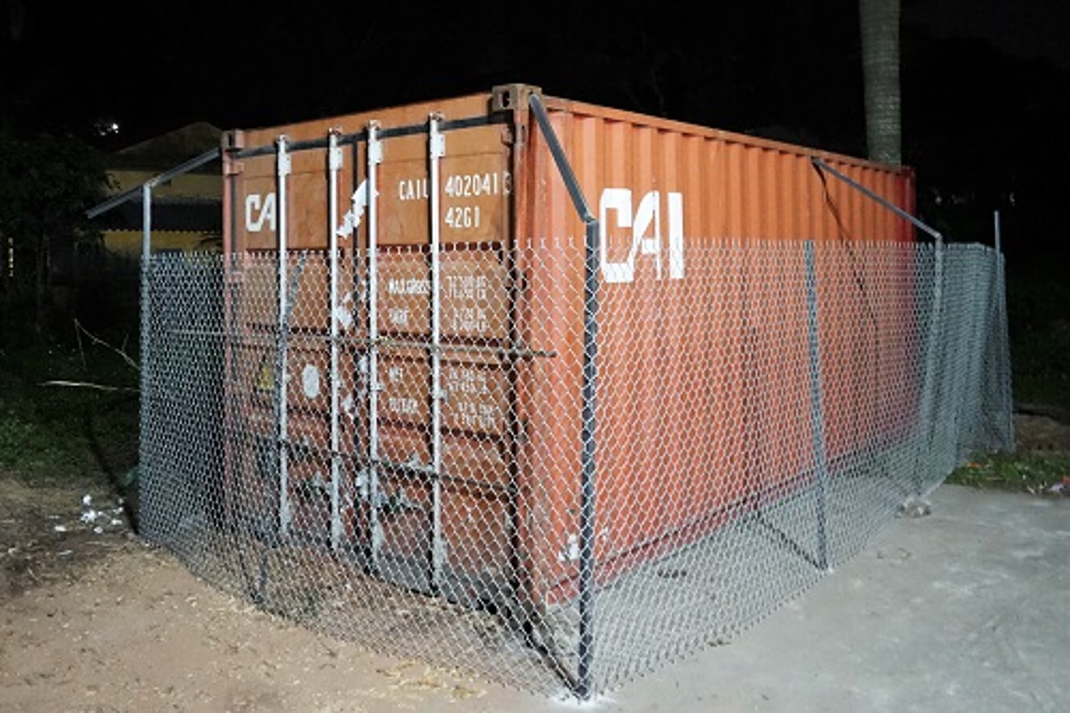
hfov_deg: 73.8
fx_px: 713
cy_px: 356
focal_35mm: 24
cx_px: 535
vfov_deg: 53.1
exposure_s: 1/8
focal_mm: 24
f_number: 3.5
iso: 6400
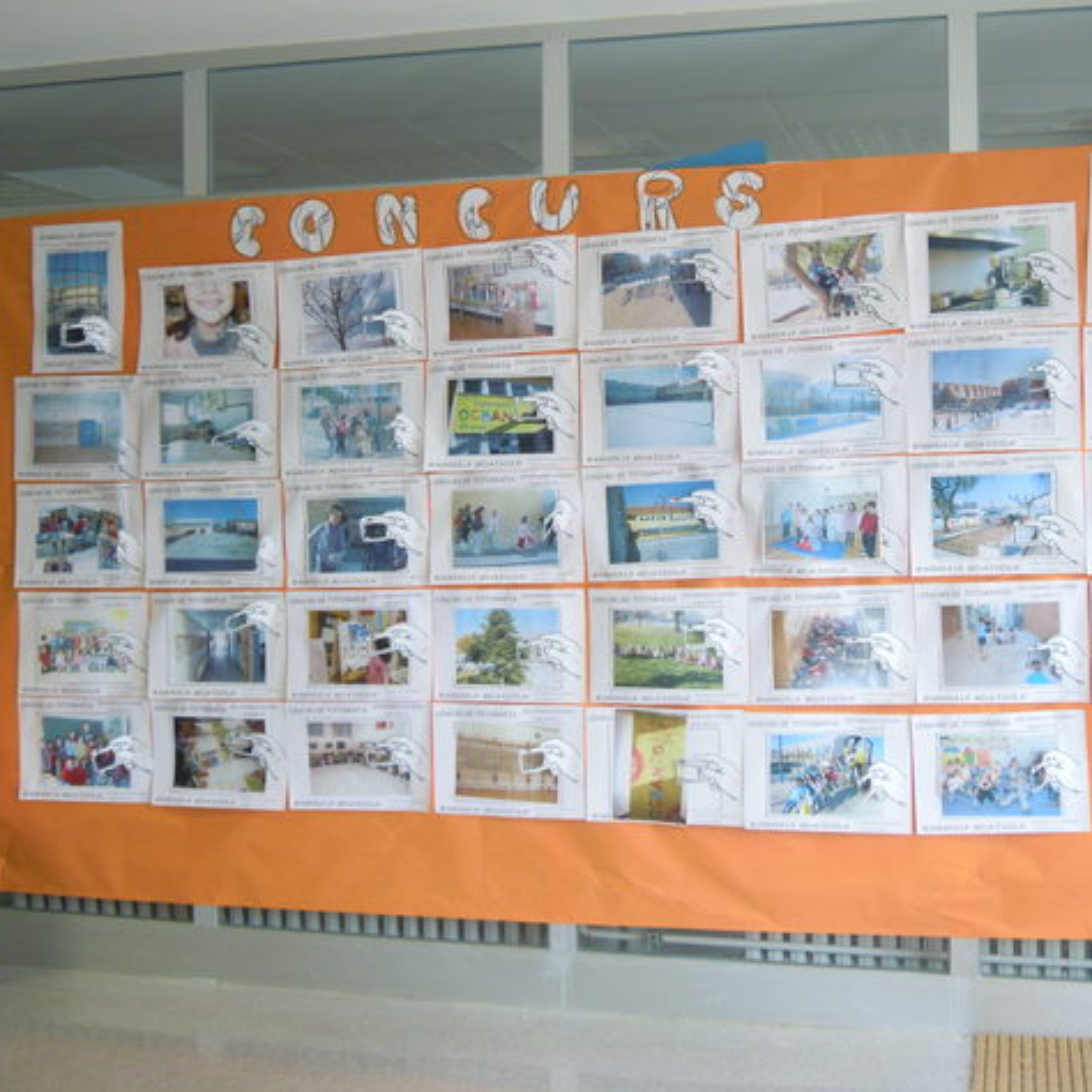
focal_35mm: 43
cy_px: 546
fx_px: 1535
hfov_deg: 39.1
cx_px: 597
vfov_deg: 39.2
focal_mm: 6.4
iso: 220
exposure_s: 1/40
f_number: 3
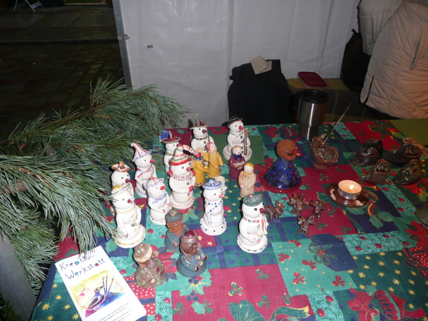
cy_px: 160
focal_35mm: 28
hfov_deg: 63.4
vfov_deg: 49.7
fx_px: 346
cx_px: 214
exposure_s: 1/30
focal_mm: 4.6
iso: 100
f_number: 3.3
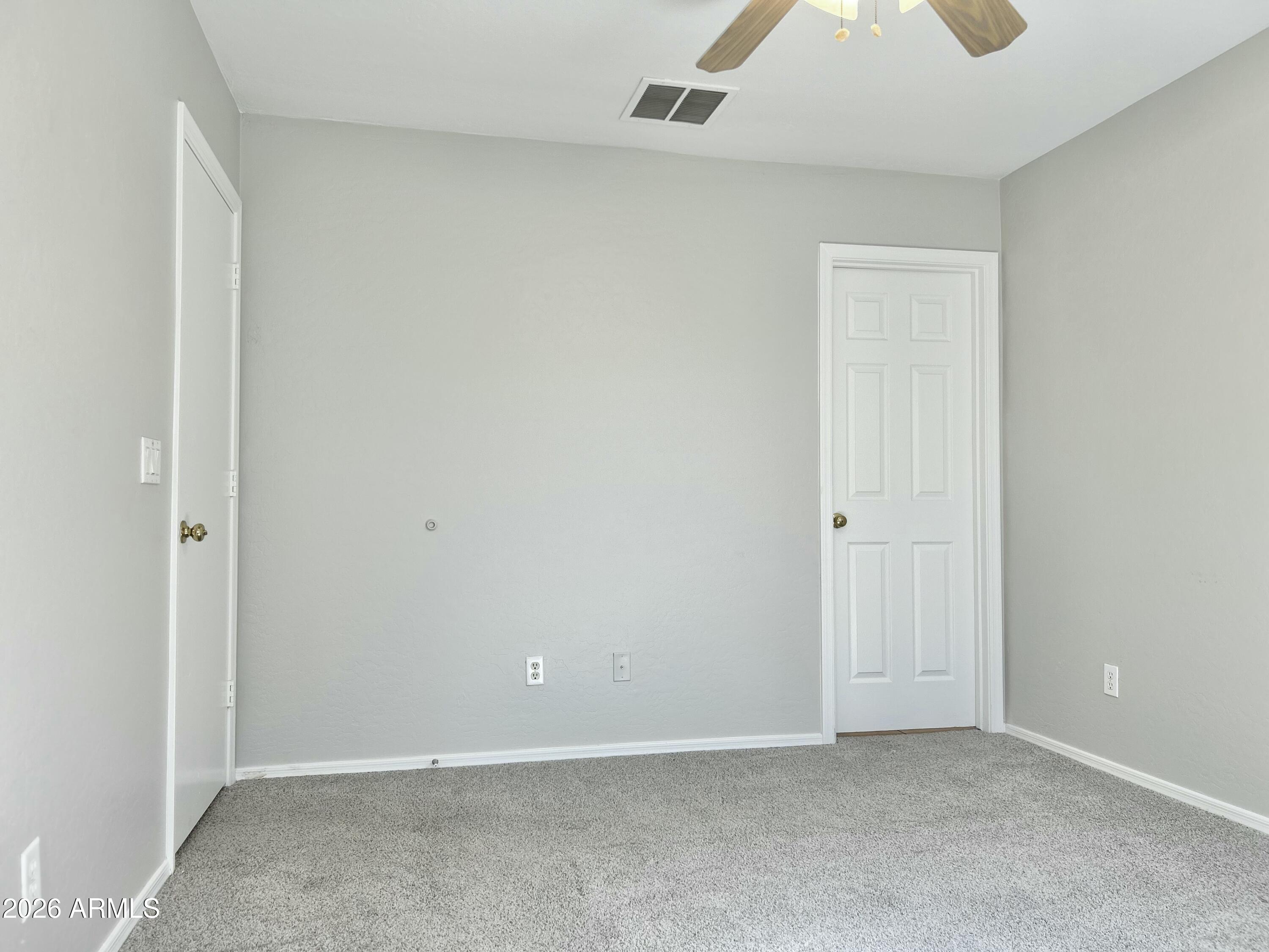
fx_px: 953
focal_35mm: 26
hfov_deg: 67.3
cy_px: 476
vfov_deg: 53.1
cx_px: 634
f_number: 1.5
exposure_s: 1/134
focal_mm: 5.7
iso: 32
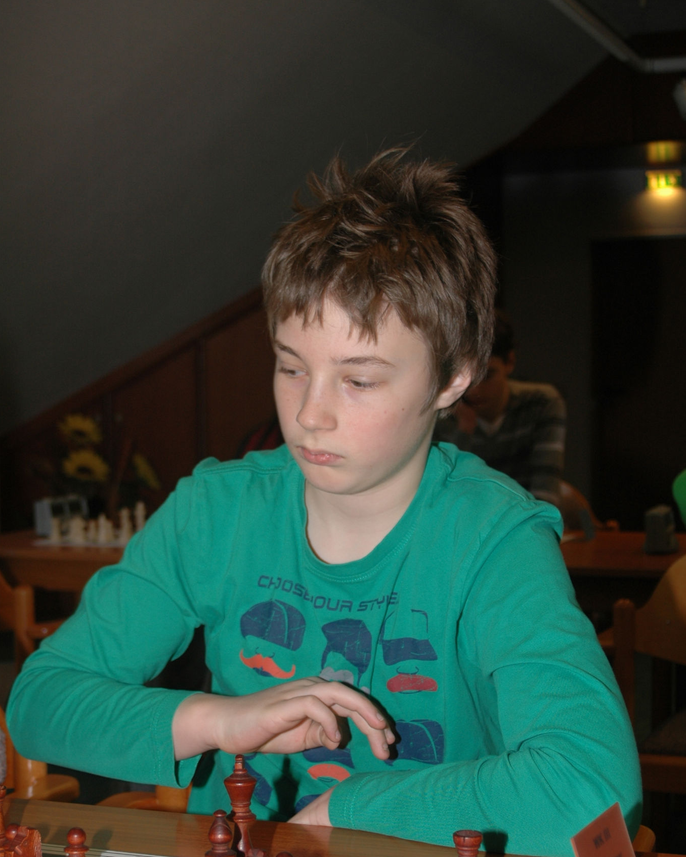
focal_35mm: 68
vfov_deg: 27.9
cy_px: 497
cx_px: 344
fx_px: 1726
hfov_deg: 22.5
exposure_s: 1/60
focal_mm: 40
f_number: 5.3
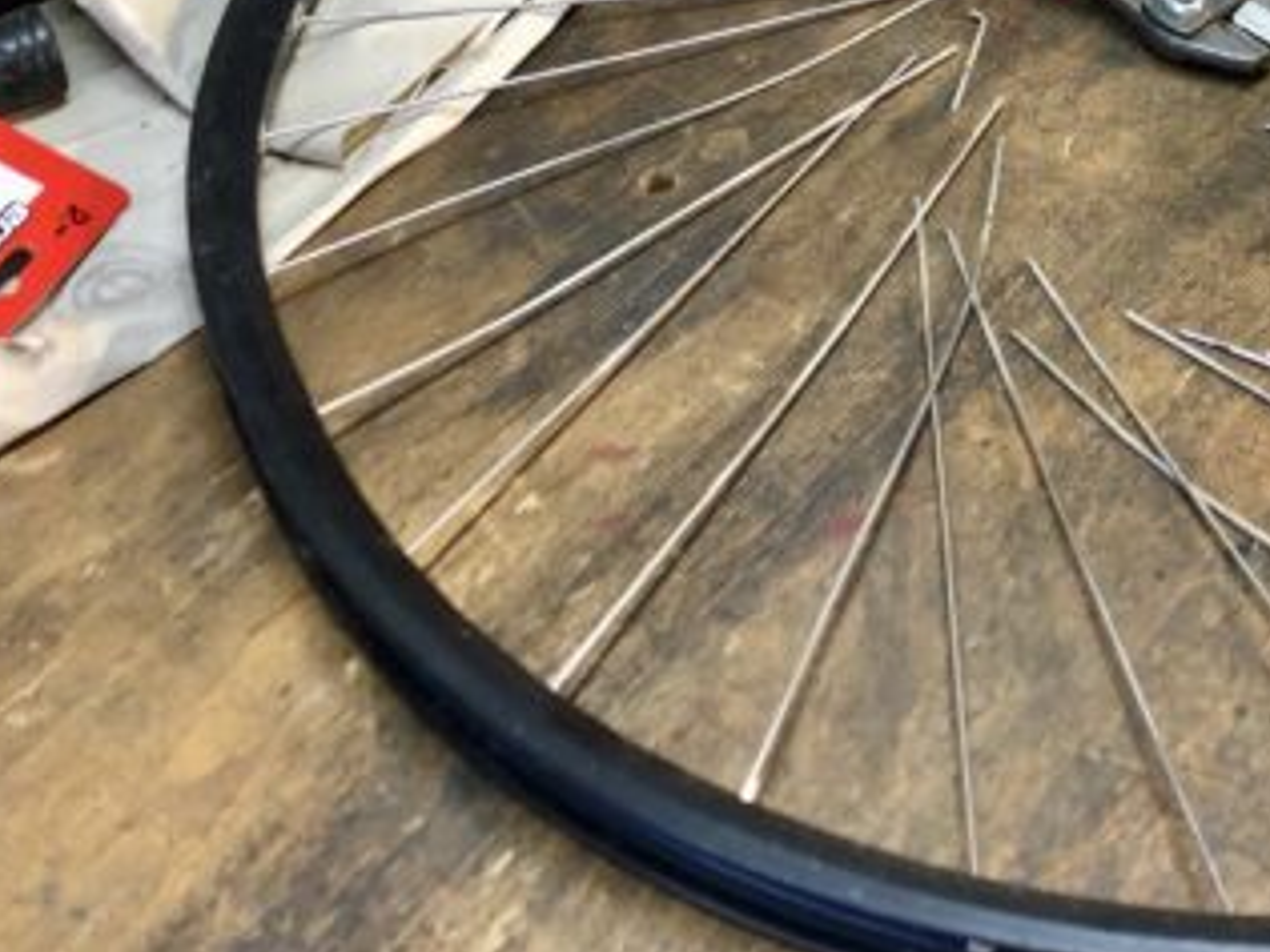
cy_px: -125
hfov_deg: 27.9
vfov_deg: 20.5
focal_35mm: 68
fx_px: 2495
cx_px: 1041
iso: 32
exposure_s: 1/25
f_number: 1.8
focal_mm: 3.99
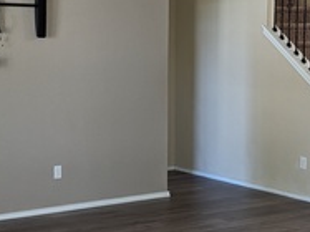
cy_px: 111
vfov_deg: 18.0
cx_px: 99
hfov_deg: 23.7
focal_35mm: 82
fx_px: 734
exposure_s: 1/30
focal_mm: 6.81
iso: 138
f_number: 1.85
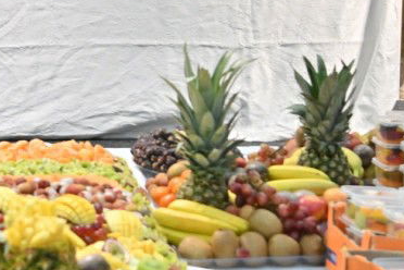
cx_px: 77
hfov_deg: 20.4
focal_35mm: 99
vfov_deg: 13.6
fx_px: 1111
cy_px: 7
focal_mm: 24
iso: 1250
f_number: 4
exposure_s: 1/250
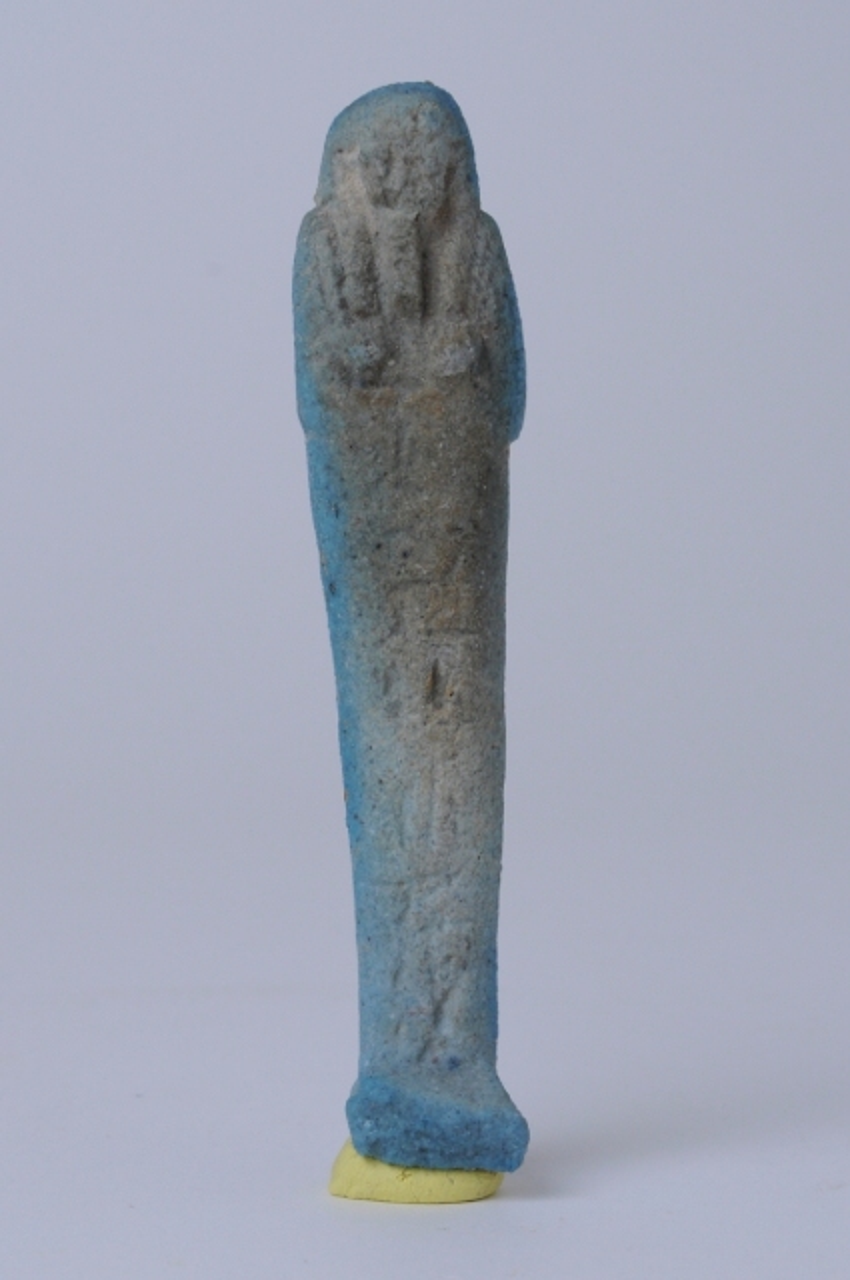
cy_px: 640
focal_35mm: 112
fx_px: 3995
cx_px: 425
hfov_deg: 12.1
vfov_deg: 18.2
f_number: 16
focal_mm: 75
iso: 200
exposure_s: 1/10
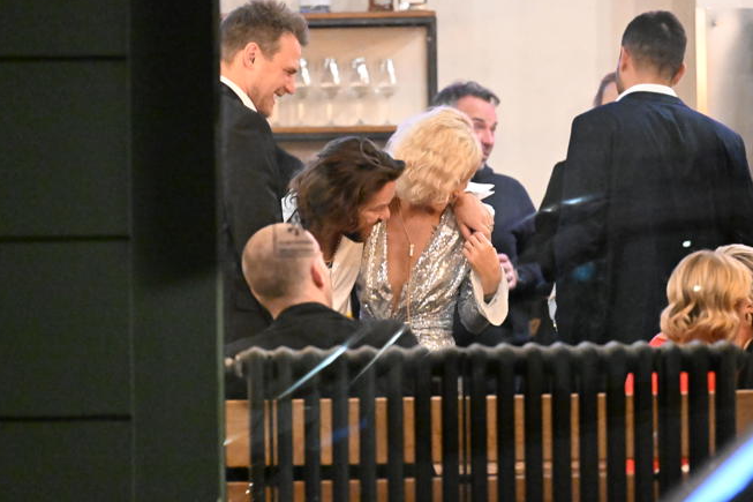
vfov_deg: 4.3
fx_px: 6629
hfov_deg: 6.5
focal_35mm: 317
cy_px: 250
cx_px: 394
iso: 20000
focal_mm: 200
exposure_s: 1/200
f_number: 2.8
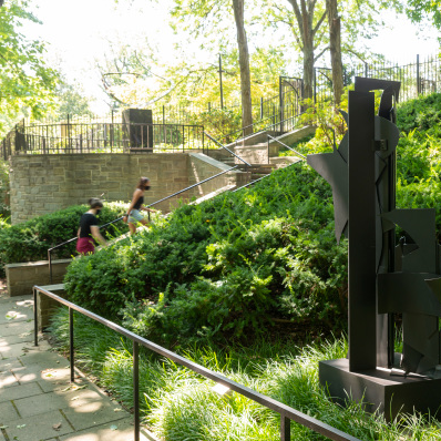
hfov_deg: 40.3
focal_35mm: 41
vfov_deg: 40.9
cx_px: 300
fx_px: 591
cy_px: 220
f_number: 8
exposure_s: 1/15
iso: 200
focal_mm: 32
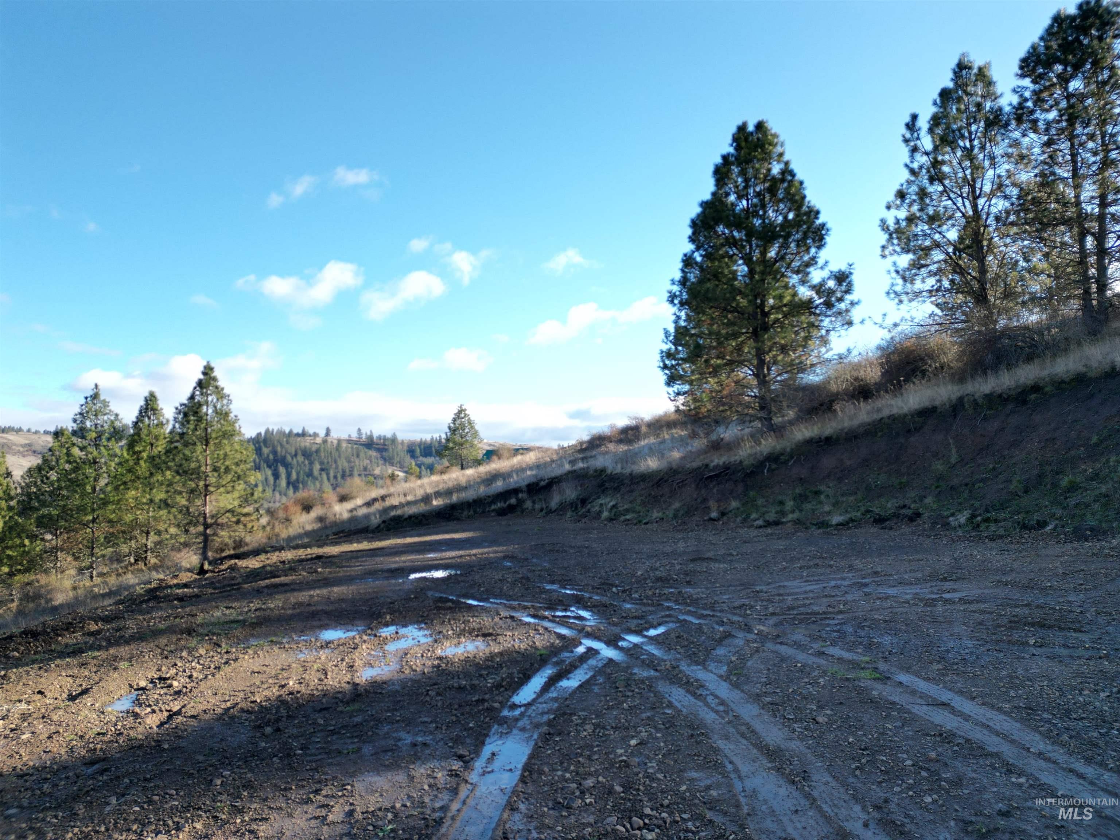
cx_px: 560
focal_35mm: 24
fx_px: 777
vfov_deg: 56.8
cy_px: 420
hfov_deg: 71.6
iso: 100
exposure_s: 1/1000
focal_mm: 6.72
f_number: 1.7
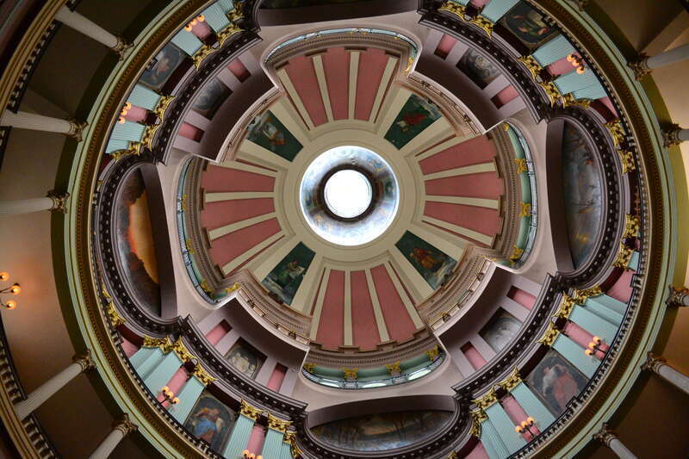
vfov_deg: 47.9
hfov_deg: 67.4
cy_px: 230
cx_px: 344
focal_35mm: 27
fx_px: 517
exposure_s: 1/60
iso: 3200
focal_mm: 18
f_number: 3.5
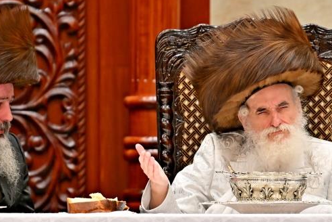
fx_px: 5754
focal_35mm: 624
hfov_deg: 3.3
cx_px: 242
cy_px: 93
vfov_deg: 2.2
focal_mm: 200
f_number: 2.8
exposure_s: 1/250
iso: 160
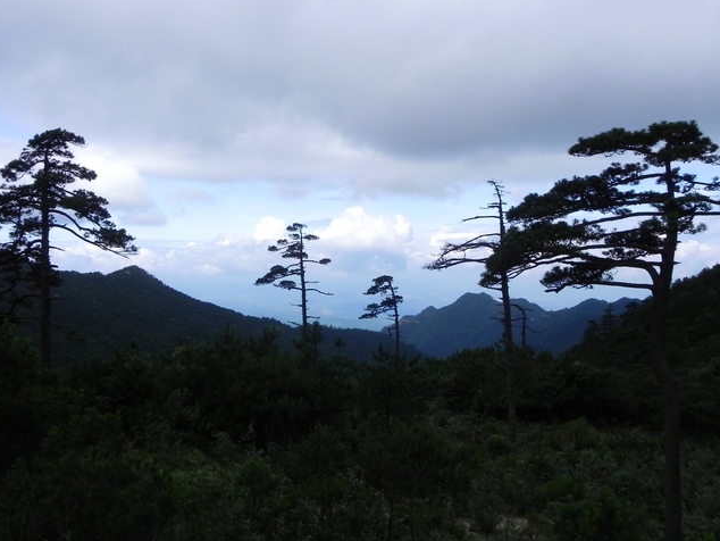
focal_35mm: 32
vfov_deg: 44.2
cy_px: 249
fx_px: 666
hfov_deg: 56.8
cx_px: 354
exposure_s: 1/326
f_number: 7.1
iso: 160
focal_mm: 5.2
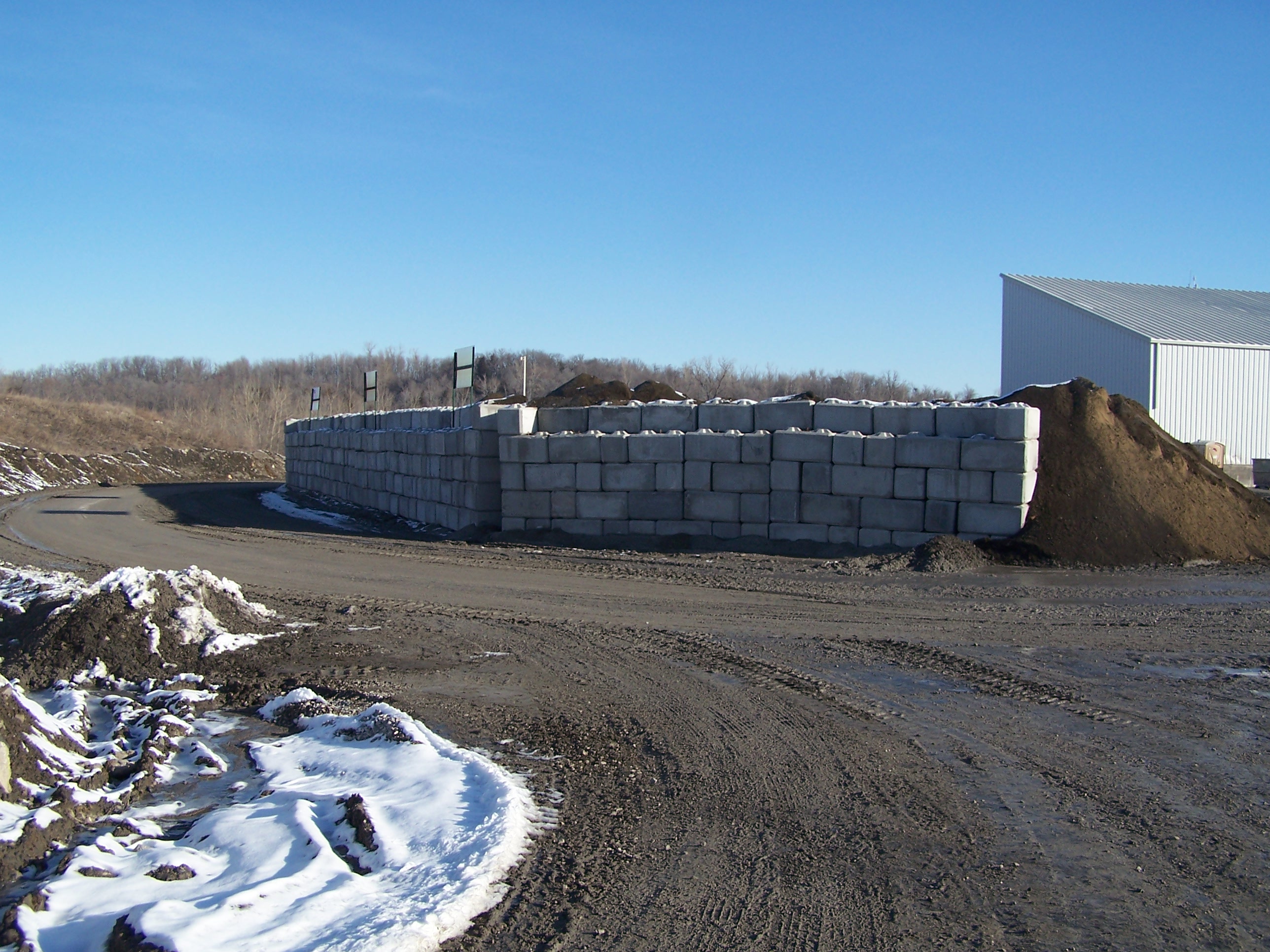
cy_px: 476
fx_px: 1394
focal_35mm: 38
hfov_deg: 49.0
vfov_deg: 37.7
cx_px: 635
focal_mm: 6.3
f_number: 4
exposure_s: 1/800
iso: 80
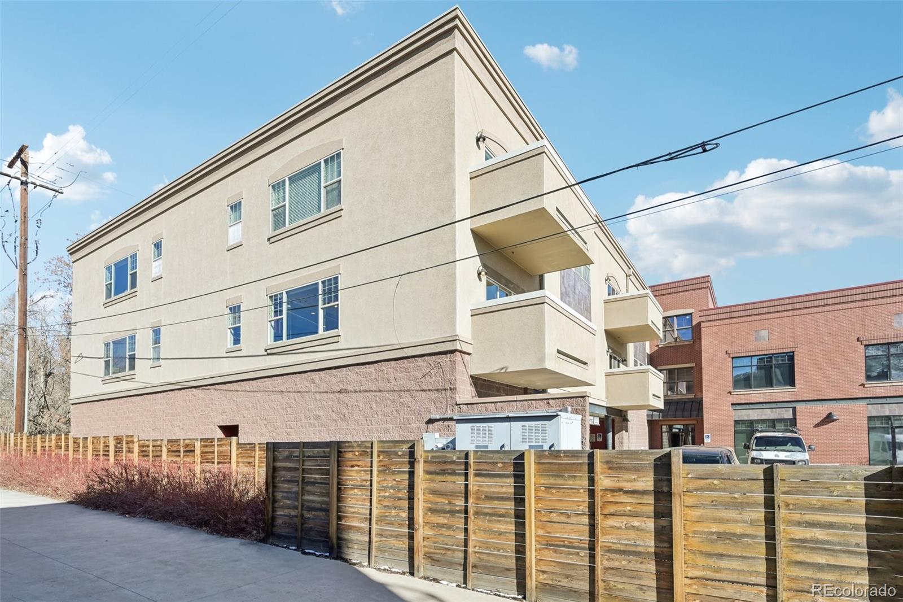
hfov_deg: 90.0
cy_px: 301
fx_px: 451
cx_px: 452
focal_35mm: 18
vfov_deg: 67.4
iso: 100
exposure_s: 1/200
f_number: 8
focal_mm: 18
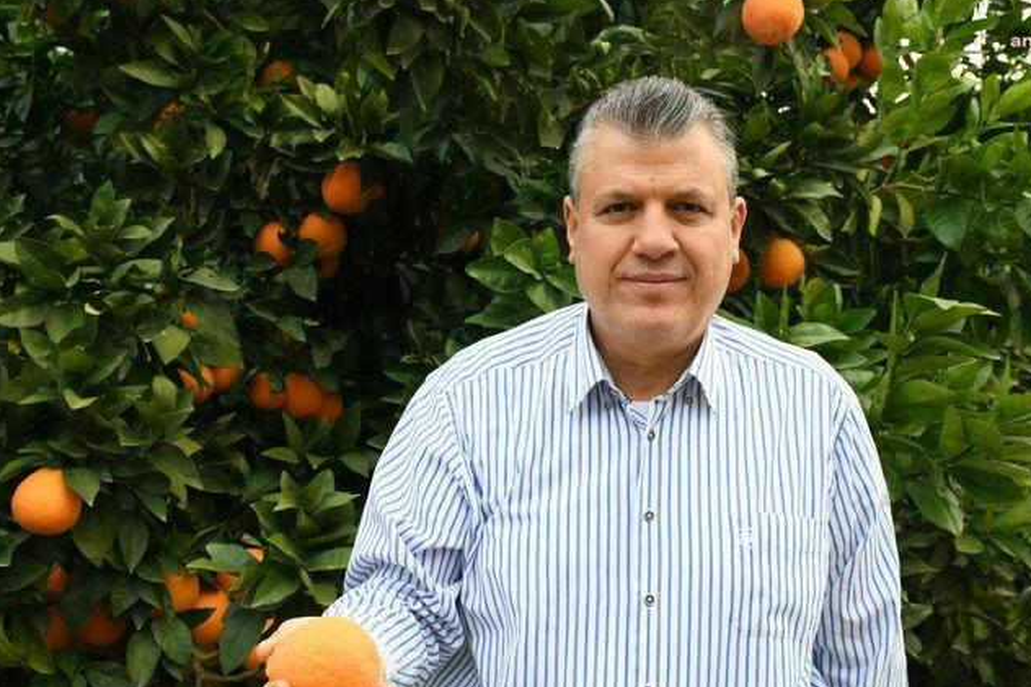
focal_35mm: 54
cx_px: 509
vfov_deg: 25.0
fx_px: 1546
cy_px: 376
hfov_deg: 36.9
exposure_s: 1/200
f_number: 7.1
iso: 640
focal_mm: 30
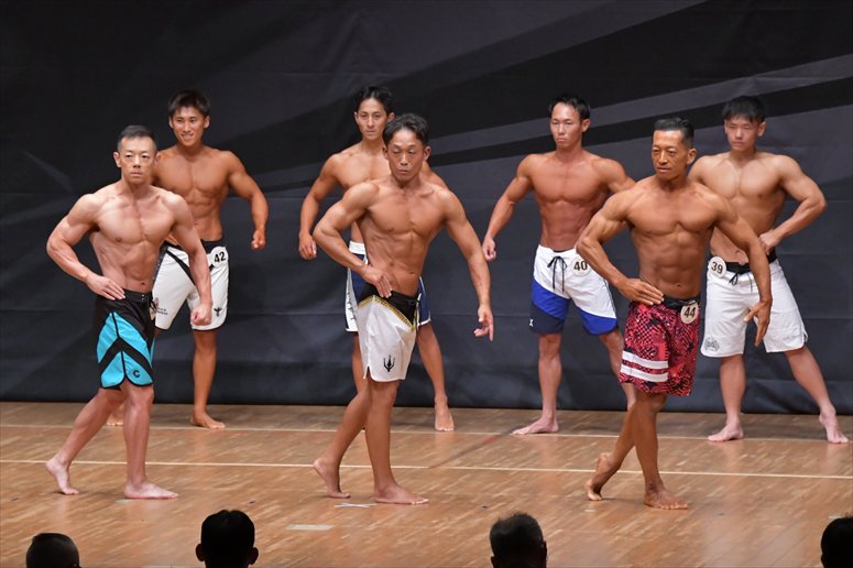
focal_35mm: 225
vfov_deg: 6.1
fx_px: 5329
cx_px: 426
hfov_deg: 9.2
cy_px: 284
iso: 6400
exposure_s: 1/400
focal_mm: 150
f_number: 5.6
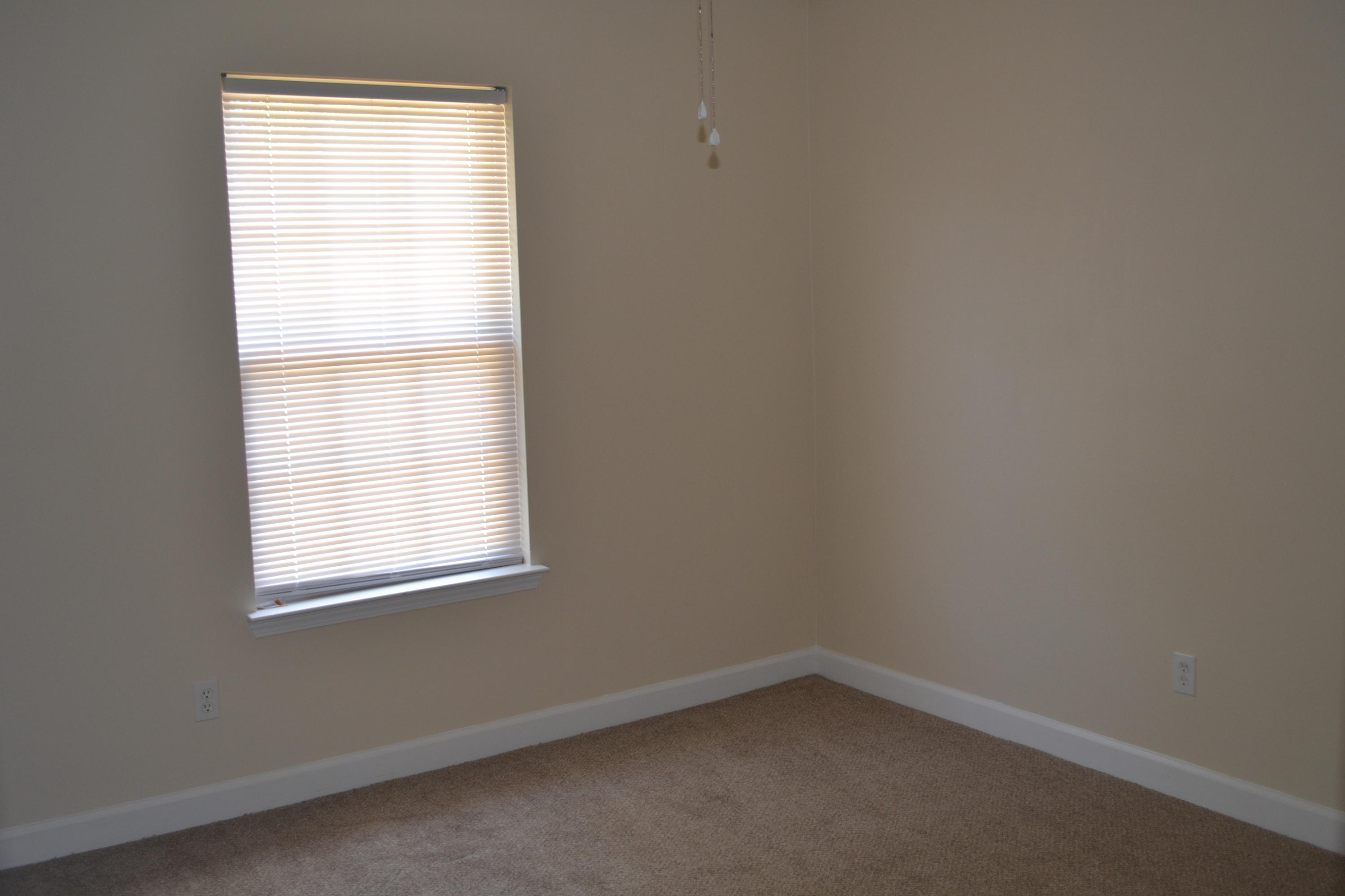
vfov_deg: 36.9
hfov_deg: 53.1
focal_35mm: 36
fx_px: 1345
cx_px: 672
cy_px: 448
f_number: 4
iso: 400
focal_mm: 24
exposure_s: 1/80
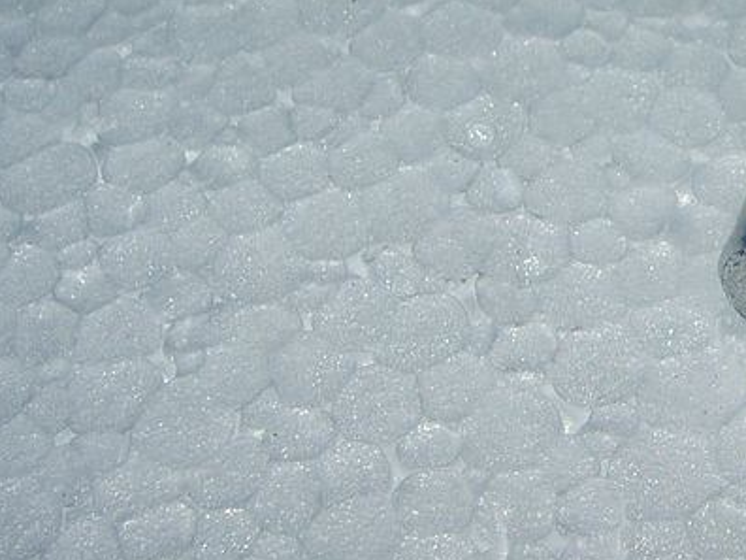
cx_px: 825
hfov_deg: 21.1
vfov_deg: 16.8
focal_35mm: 88
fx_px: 1896
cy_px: 236
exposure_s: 1/60
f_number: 4.7
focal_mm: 5.6
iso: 50
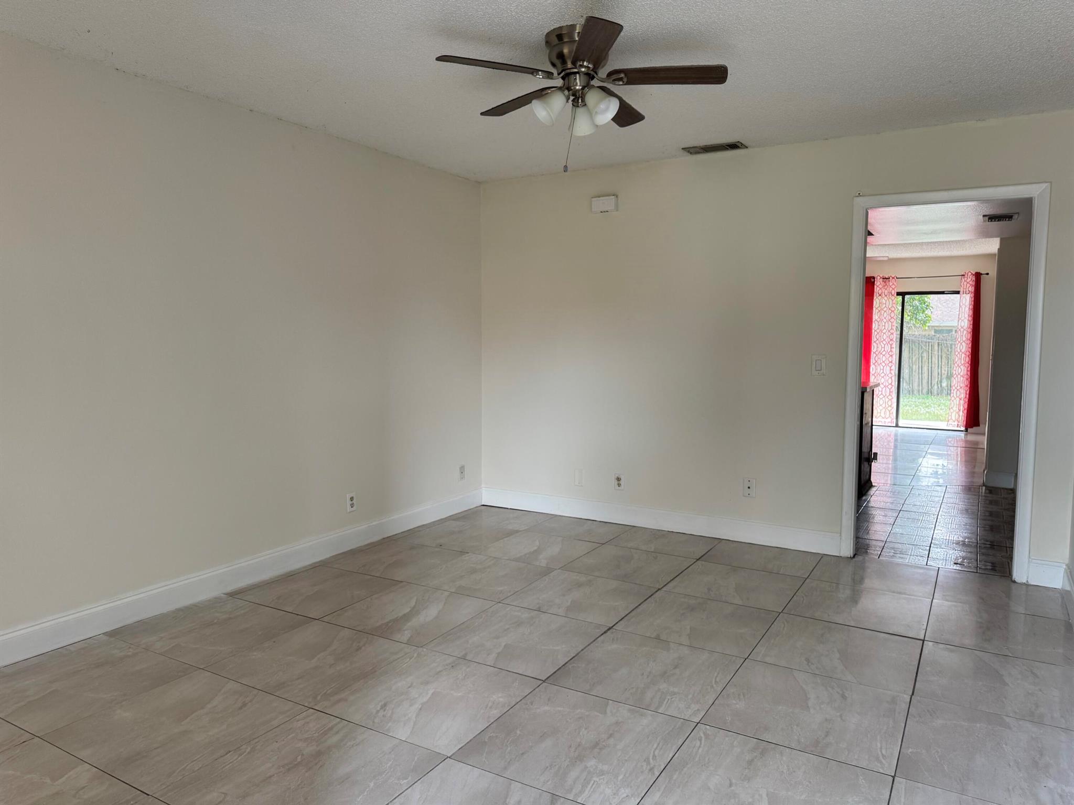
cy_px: 402
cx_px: 537
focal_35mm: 24
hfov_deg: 71.6
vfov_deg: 56.8
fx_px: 745
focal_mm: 6.76
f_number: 1.78
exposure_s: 1/121
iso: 125
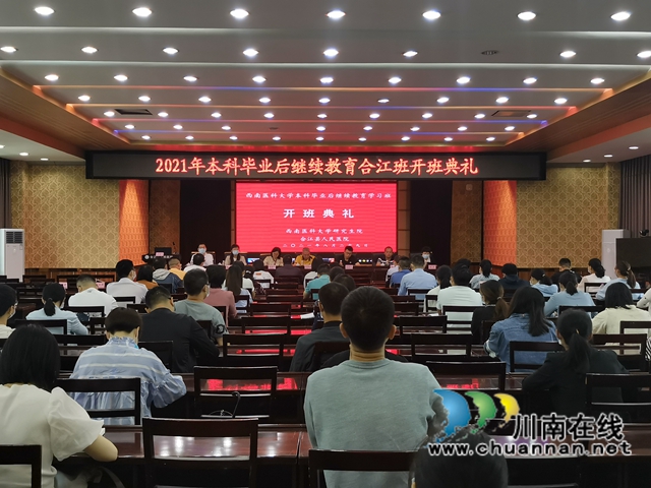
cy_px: 244
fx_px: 752
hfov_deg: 46.8
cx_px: 326
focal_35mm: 40
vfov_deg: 36.0
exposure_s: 1/100
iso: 125
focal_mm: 4.66
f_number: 1.4
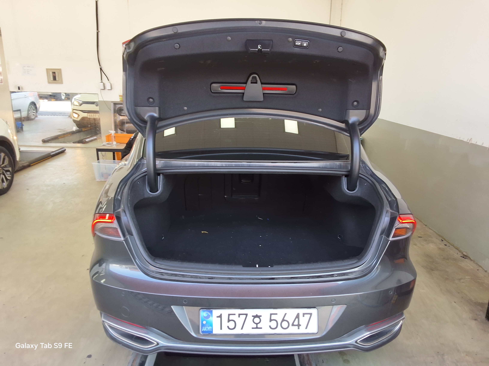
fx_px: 396
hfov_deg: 63.4
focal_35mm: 28
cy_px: 183
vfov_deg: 49.7
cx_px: 244
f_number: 1.9
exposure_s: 1/120
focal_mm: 2.91
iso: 32
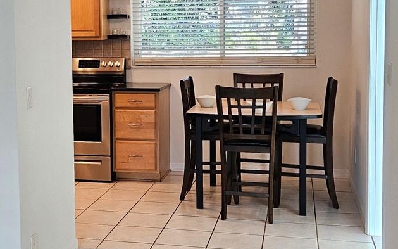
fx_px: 672
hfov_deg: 32.5
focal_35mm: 62
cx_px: 113
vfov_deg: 20.9
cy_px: 80
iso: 125
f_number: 1.8
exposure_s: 1/120
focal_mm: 5.4
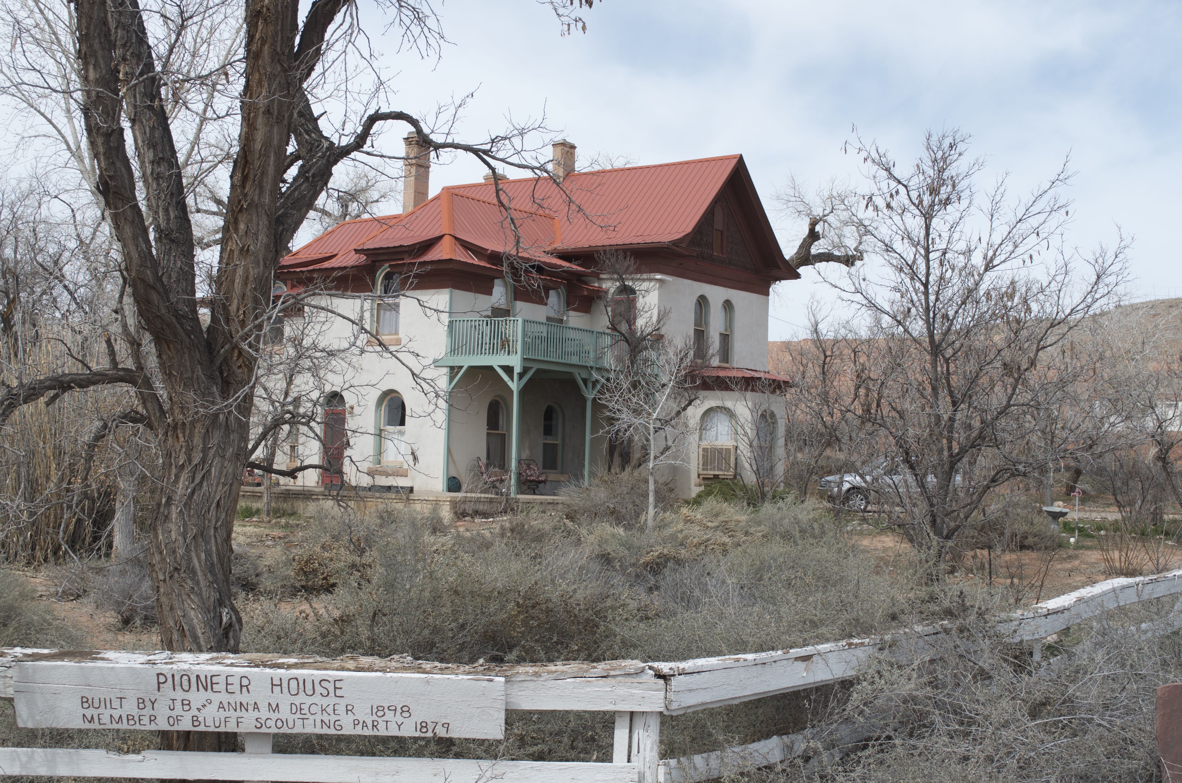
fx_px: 1573
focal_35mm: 48
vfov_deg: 28.0
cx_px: 591
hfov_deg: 41.2
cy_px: 392
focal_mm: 32
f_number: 11
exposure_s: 1/500
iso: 400
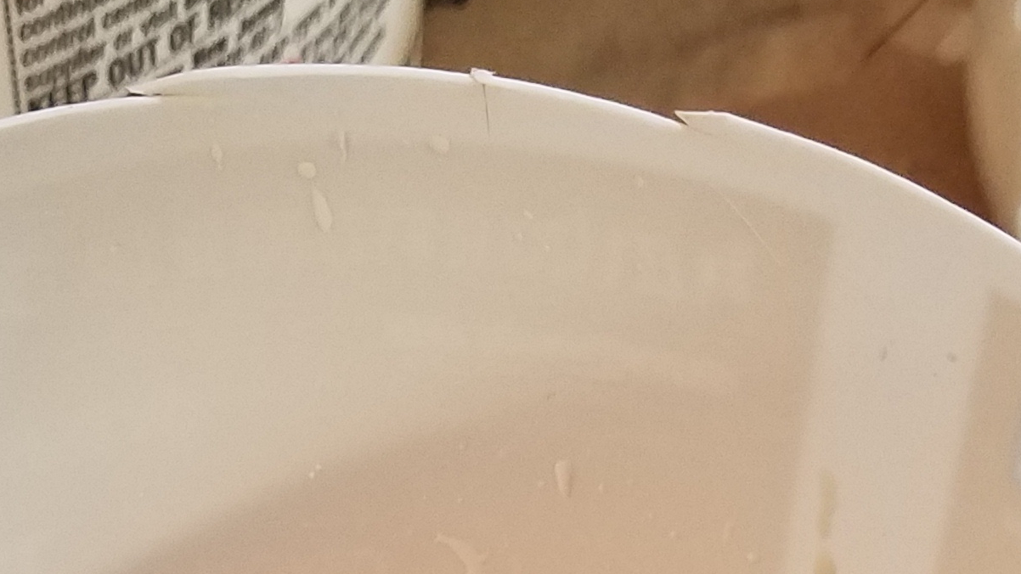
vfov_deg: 11.1
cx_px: 404
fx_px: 2572
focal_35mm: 95
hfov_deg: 22.4
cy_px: 1271
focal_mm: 4.2
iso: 160
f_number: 1.7
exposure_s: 1/40
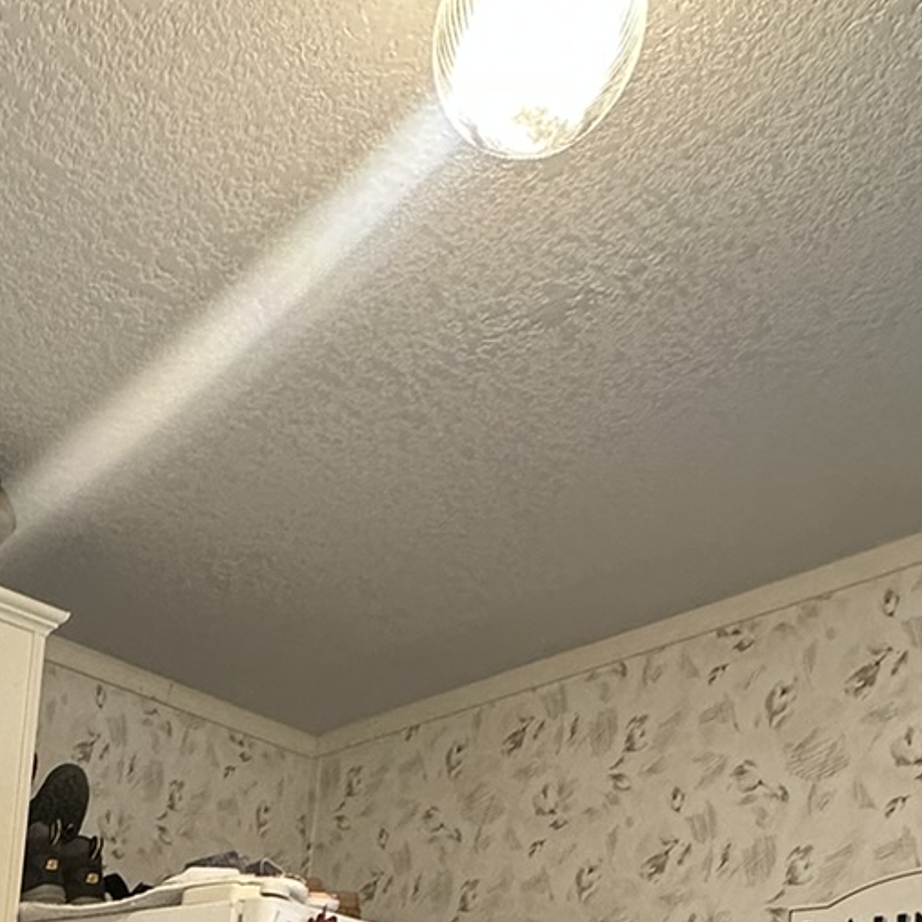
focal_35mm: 50
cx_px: 49
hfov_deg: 32.0
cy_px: 1260
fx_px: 1507
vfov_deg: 27.3
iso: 200
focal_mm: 2.22
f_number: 2.2
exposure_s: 1/60
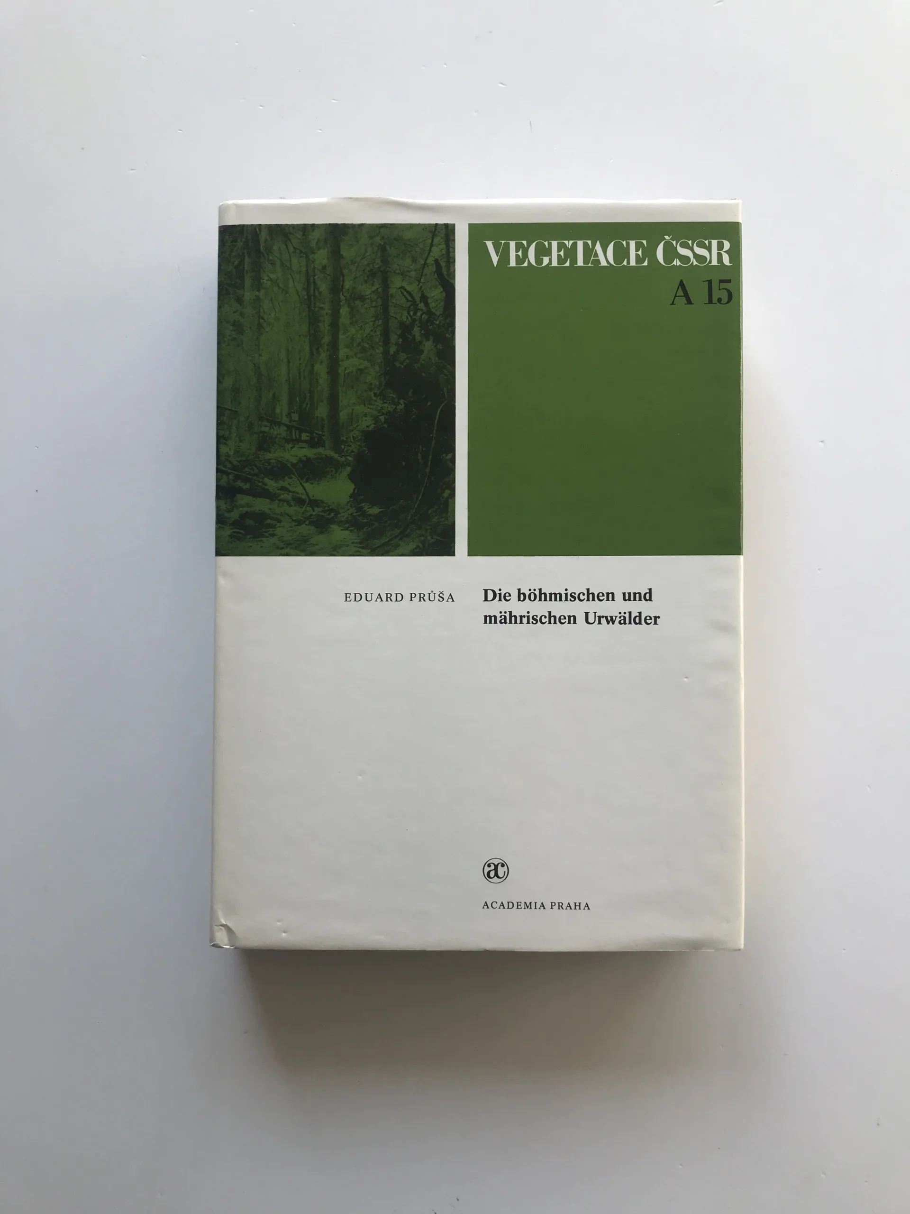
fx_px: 981
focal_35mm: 28
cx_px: 455
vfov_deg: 63.4
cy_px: 607
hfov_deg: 49.7
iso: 20
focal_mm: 3.99
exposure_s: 1/238
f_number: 1.8
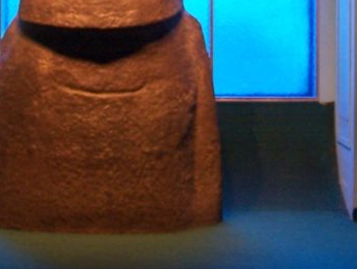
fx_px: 1156
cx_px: 104
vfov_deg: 13.1
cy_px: -6
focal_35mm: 112
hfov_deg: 17.5
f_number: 2.8
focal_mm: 6.3
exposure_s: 1/8
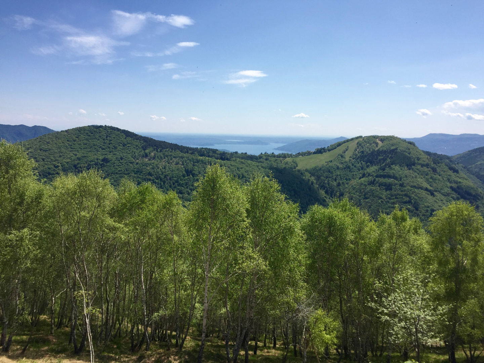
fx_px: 405
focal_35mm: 29
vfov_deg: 48.2
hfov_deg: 61.7
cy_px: 182
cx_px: 242
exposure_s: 1/2326
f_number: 2.2
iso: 32
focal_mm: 4.15
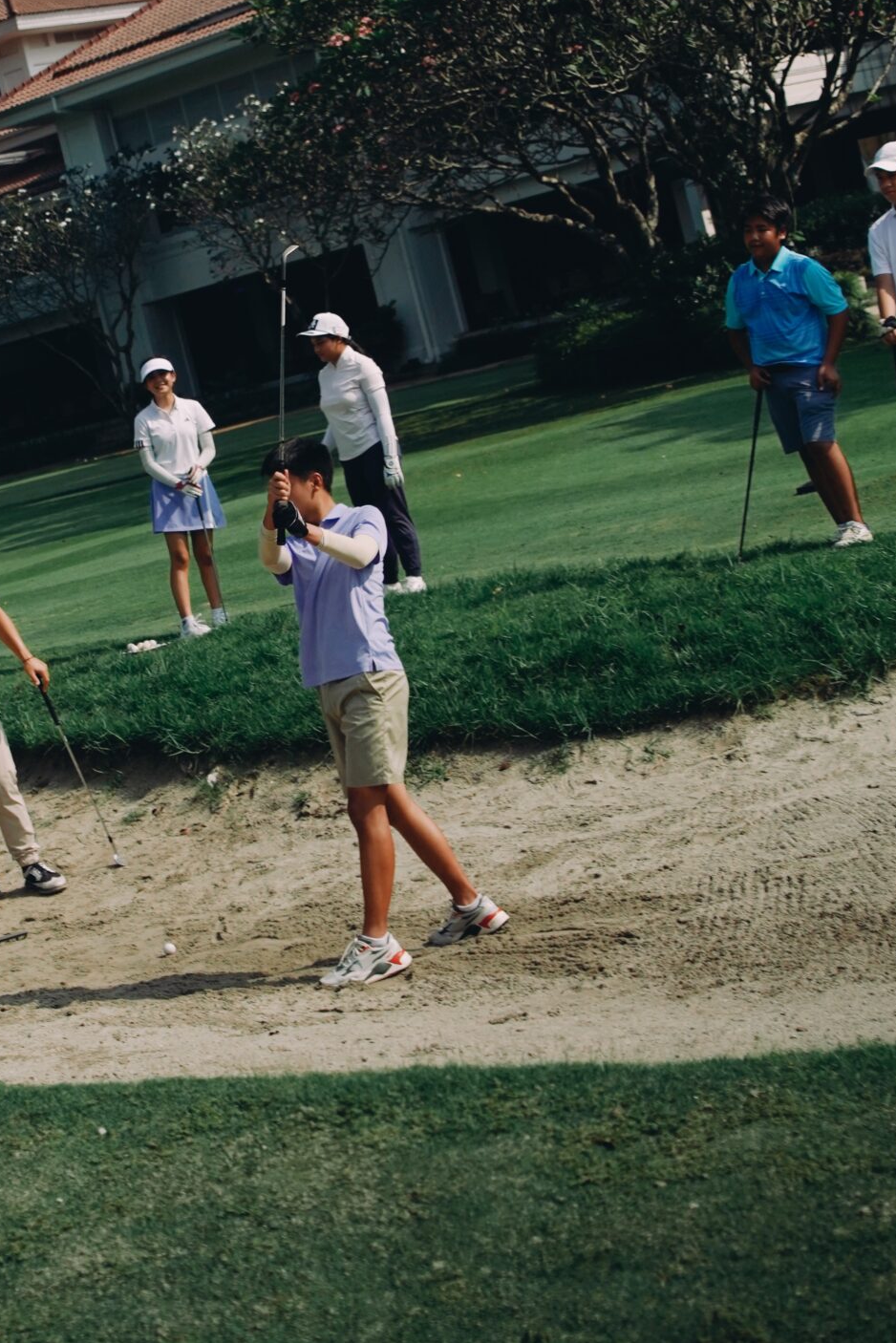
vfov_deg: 28.3
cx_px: 167
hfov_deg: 19.0
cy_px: 460
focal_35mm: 71
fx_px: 2649
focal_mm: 39
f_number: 4
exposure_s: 1/125
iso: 400
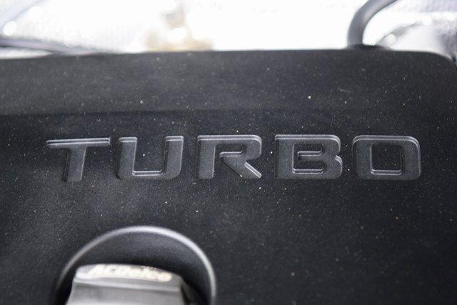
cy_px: 152
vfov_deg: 13.0
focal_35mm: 105
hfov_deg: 19.5
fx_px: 1333
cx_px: 228
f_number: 2.8
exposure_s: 1/10
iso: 1600
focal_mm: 70
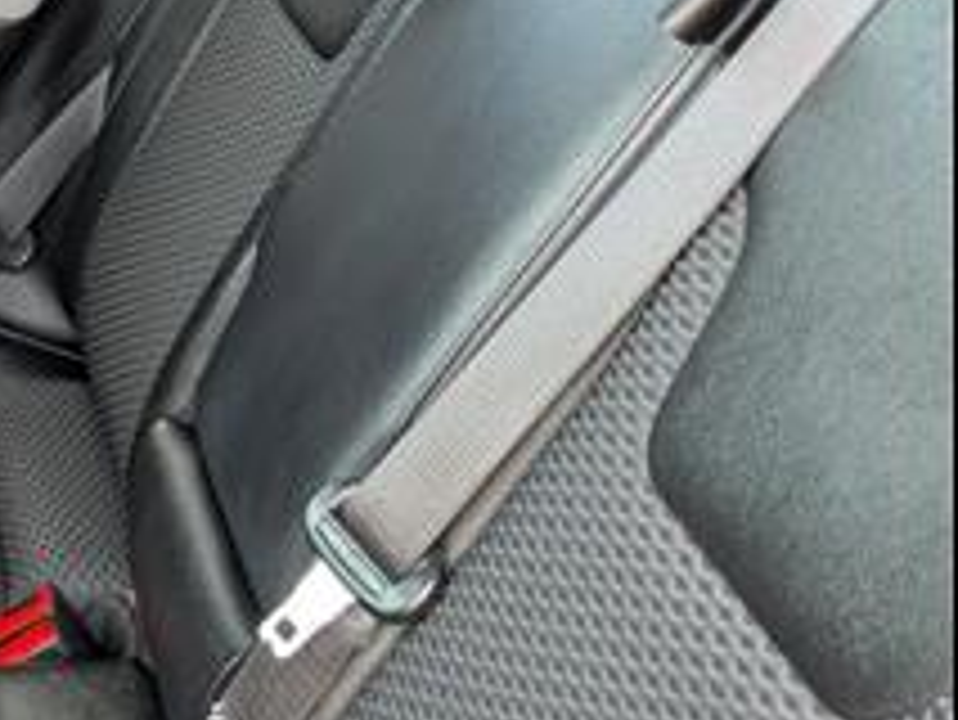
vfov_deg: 19.9
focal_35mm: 72
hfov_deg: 22.3
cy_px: 693
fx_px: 1994
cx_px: -477
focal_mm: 6.9
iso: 1107
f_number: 1.68
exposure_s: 1/435
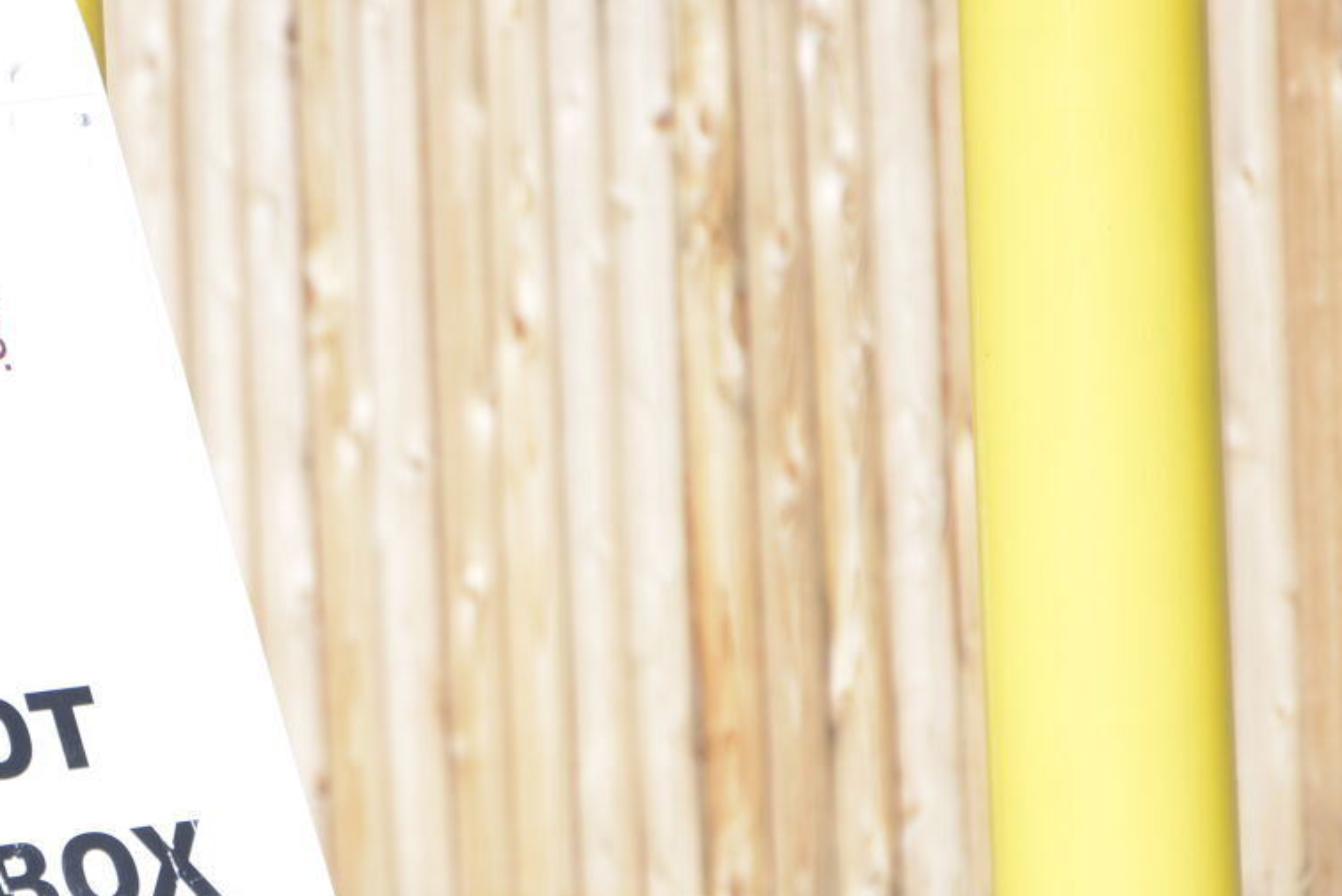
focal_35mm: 700
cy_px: 731
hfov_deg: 2.9
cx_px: 331
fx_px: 26103
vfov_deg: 2.0
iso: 100
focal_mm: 300
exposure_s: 1/320
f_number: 5.6
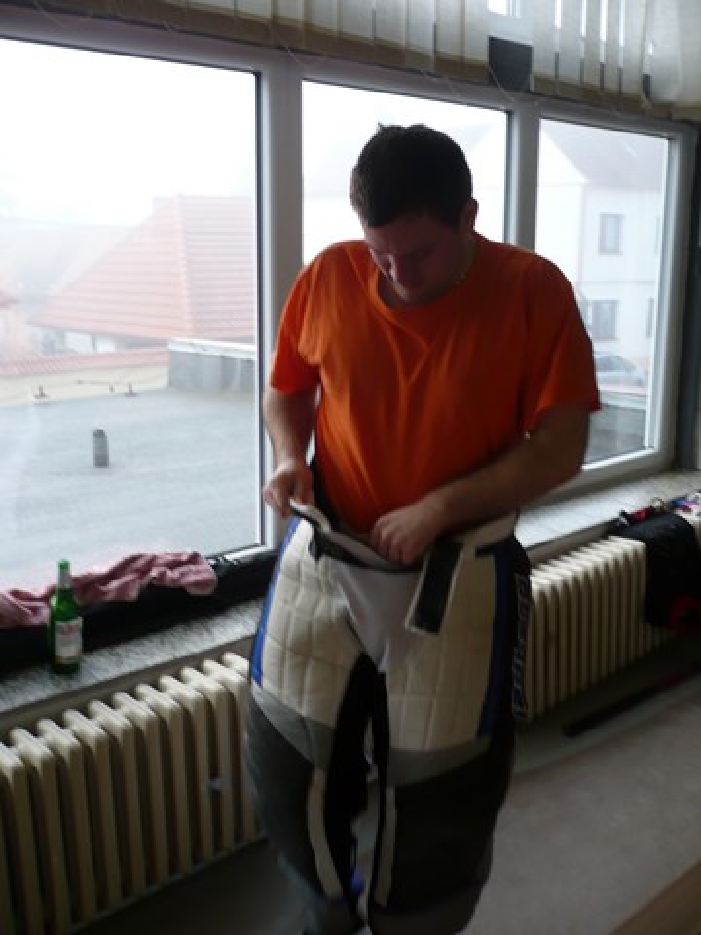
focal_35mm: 35
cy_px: 468
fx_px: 945
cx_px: 350
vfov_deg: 52.6
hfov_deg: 40.7
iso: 100
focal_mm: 5.8
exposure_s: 1/50
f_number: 2.8
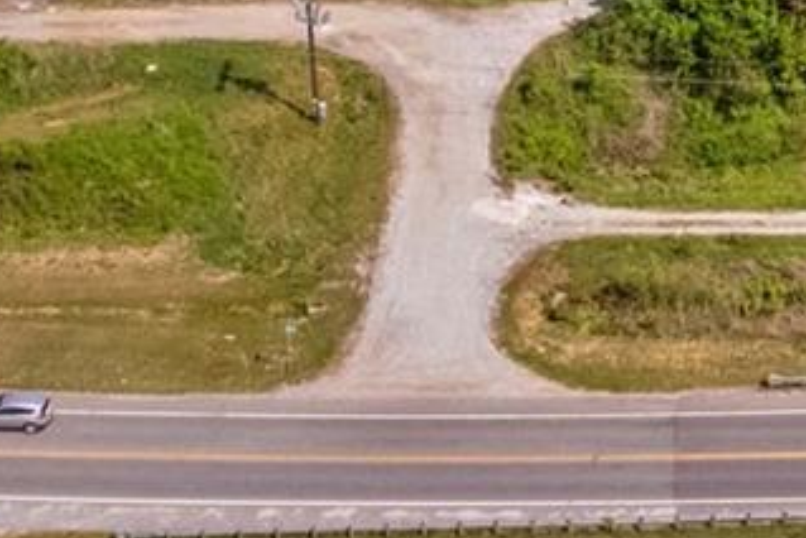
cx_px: 973
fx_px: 3158
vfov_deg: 9.1
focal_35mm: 141
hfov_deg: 14.1
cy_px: -607
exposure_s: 1/5000
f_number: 2.8
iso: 400
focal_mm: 8.38
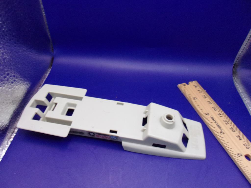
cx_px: 126
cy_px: 94
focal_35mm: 27
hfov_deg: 65.3
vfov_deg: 51.4
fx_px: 196
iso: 400
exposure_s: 1/29
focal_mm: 4.9
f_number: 3
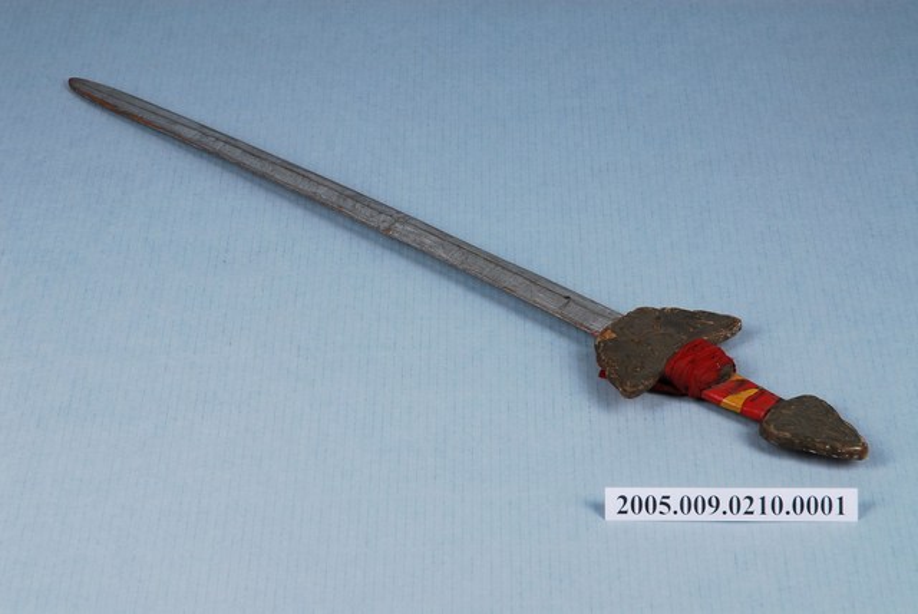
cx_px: 459
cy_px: 307
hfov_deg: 19.4
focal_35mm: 105
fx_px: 2680
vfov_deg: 13.1
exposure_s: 1/160
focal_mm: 70
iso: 100
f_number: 11
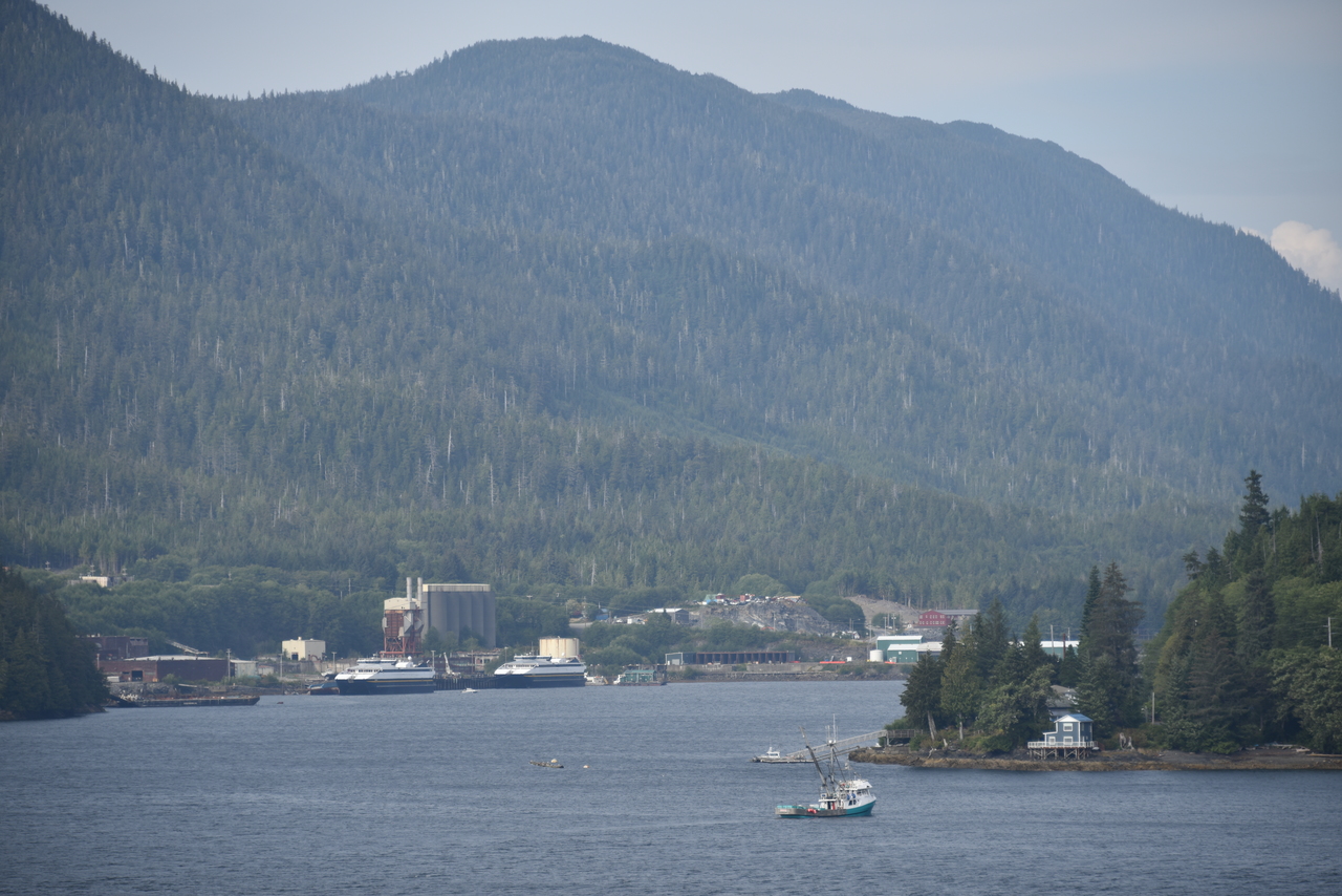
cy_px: 448
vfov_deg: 7.6
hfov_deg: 11.4
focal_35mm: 180
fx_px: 6711
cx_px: 671
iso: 110
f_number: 5.6
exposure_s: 1/400
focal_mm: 180
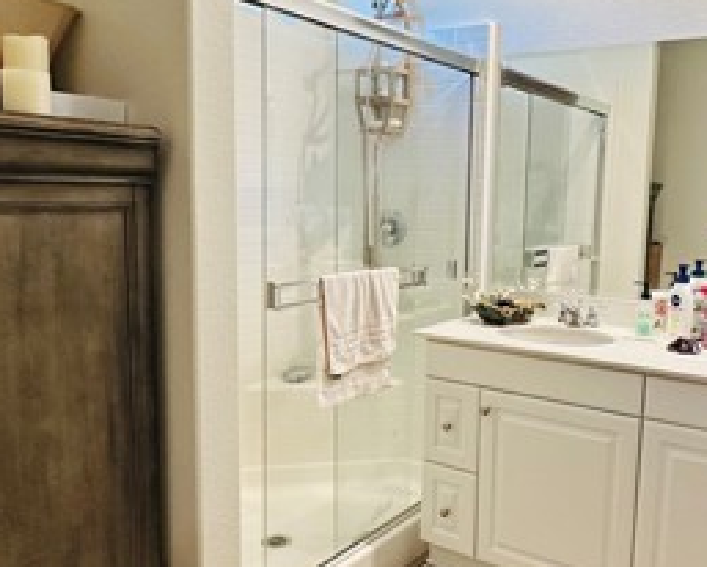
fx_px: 712
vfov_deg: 43.4
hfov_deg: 52.3
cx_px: 437
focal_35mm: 34
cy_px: 289
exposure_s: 1/120
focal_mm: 2.22
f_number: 2.2
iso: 320
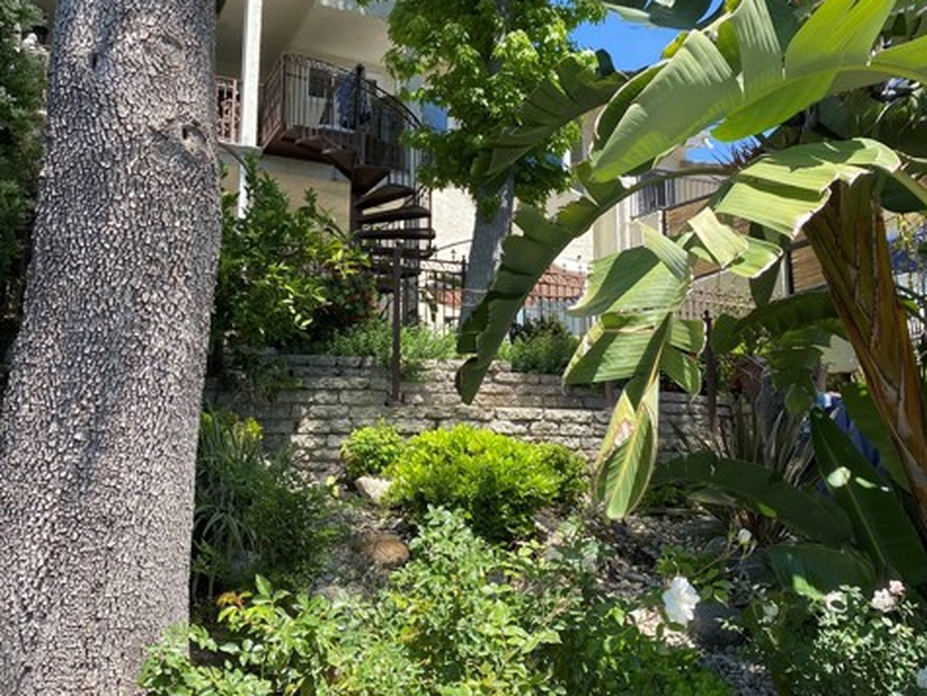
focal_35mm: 35
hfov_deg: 52.6
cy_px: 289
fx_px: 938
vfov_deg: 40.6
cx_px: 490
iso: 32
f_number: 1.8
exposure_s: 1/898
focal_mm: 4.25
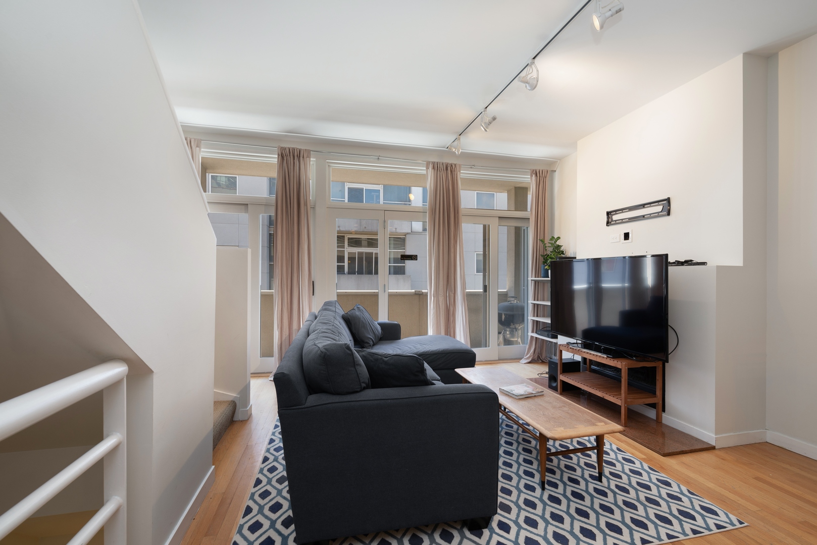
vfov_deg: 77.4
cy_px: 272
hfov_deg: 100.4
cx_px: 408
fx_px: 341
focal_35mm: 15
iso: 200
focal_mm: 15
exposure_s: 1/13
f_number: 8
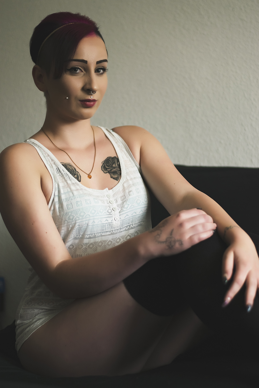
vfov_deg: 27.0
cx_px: 130
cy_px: 194
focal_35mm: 75
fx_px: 809
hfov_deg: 18.2
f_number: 1.8
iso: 400
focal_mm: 50
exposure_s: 1/200
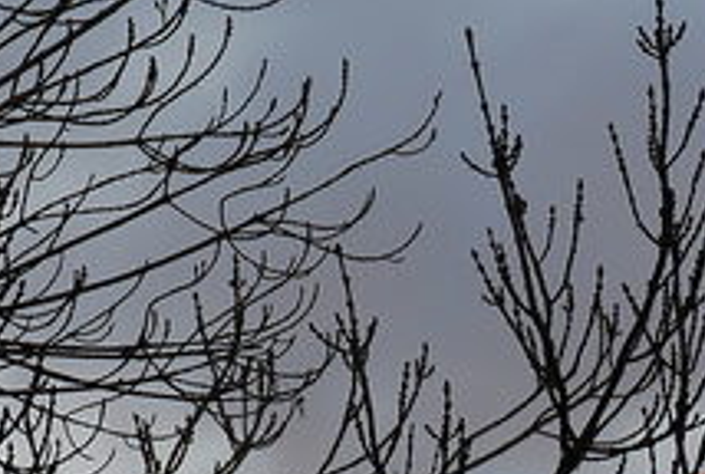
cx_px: 432
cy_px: 257
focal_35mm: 608
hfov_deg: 3.4
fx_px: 11948
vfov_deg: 2.3
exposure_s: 1/160
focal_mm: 145
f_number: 4.8
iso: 200
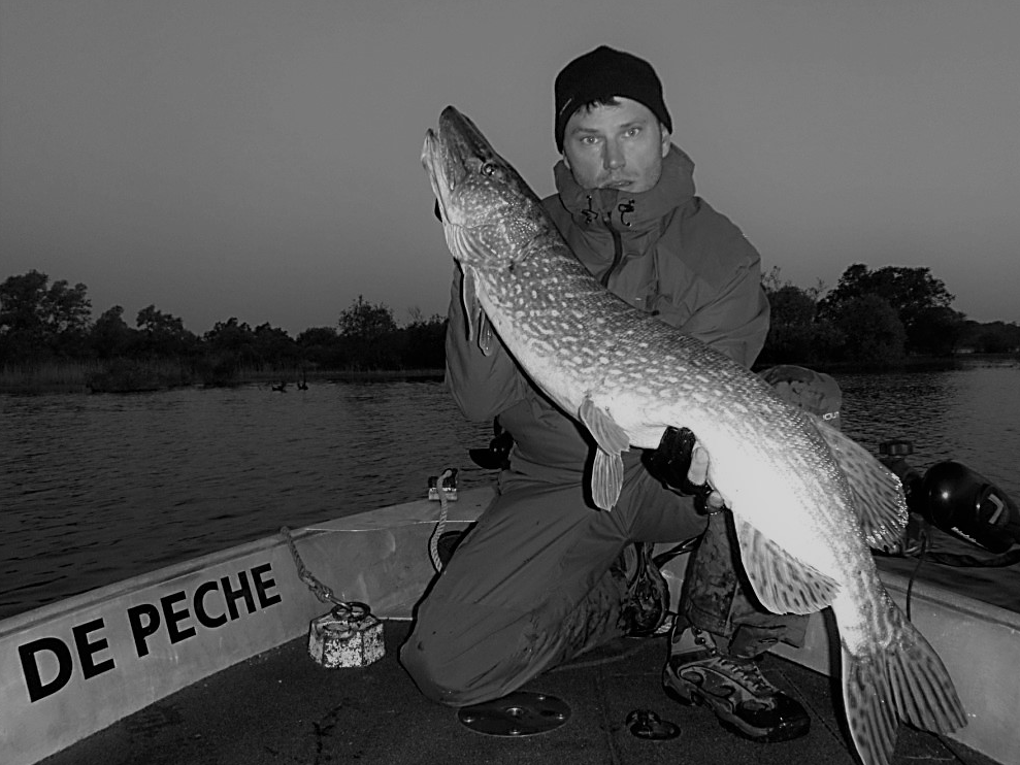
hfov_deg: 61.6
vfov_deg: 48.2
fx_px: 855
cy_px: 373
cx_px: 522
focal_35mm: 29
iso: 160
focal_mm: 5
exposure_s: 1/30
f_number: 3.5
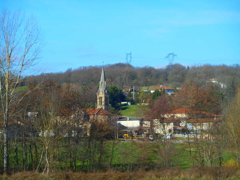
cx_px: 120
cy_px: 90
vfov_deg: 11.1
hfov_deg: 14.7
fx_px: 929
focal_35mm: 134
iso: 80
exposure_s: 1/320
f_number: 6.1
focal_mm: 23.9
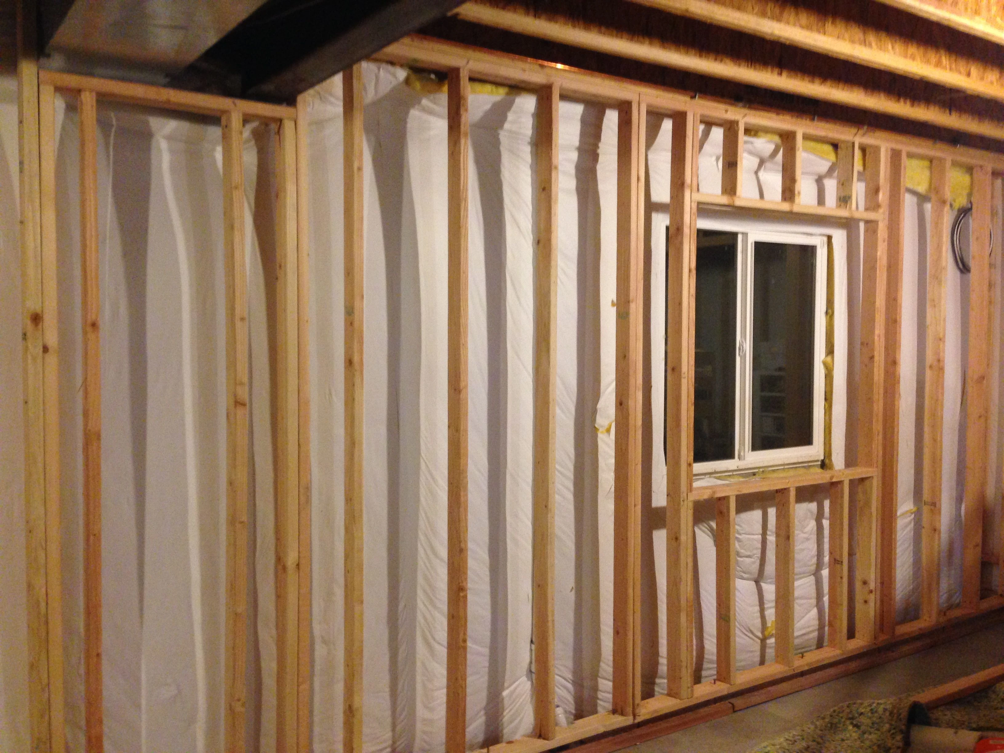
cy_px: 376
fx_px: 957
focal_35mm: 33
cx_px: 502
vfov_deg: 42.9
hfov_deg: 55.4
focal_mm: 4.12
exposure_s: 1/20
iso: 320
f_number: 2.4
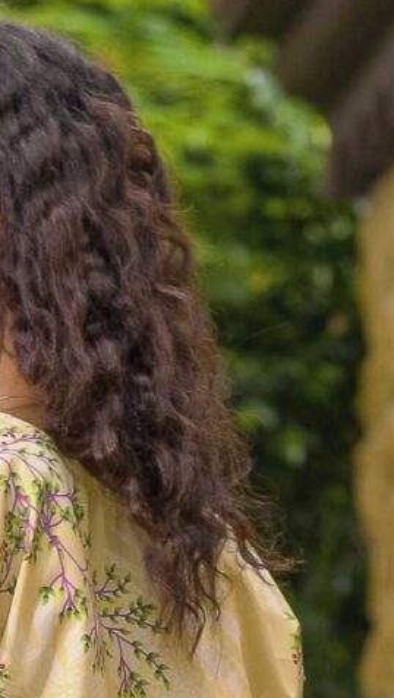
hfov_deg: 4.3
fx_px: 5209
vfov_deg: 7.3
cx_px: 115
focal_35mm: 281
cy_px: 1471
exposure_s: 1/640
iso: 100
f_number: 2.8
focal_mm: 50
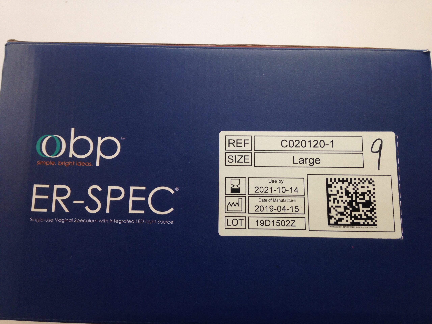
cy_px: 162
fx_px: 412
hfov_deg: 55.4
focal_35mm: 33
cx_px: 216
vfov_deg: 42.9
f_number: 2.4
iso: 50
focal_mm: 4.12
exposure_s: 1/40
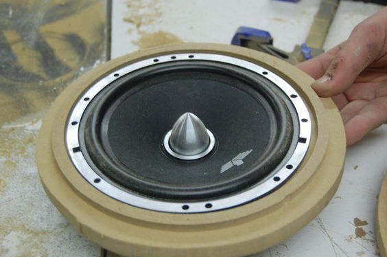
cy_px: 142
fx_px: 639
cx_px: 192
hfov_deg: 33.7
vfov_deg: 22.7
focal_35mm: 60
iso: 800
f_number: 4.8
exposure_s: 1/15
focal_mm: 35
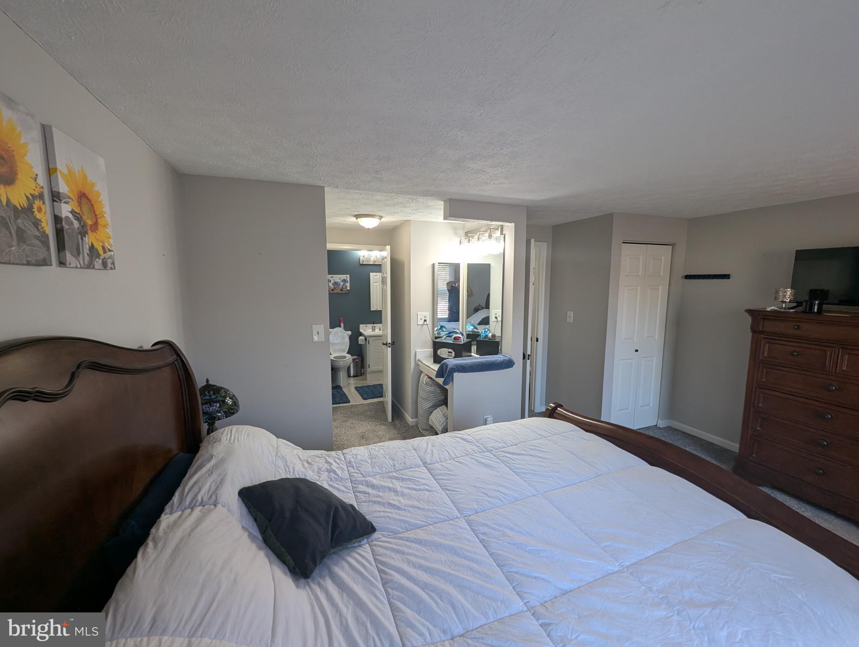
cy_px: 324
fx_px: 323
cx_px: 430
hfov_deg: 106.1
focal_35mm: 13
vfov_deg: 90.1
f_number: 2.2
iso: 232
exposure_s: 1/120
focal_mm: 1.95
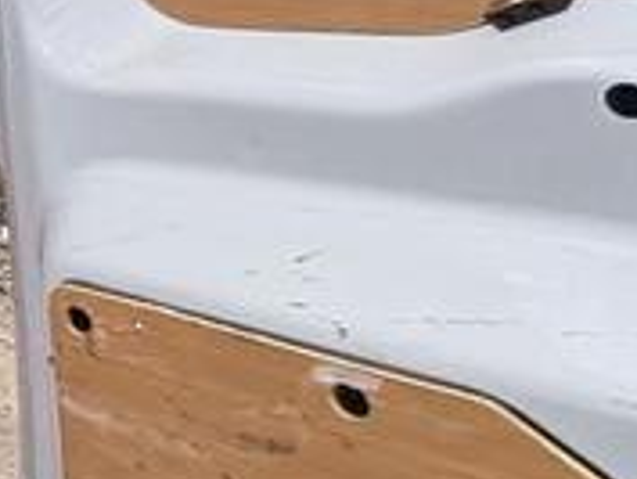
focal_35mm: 71
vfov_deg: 20.7
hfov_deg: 15.0
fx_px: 1307
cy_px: 155
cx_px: -907
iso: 80
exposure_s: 1/137
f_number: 2.2
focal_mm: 2.22
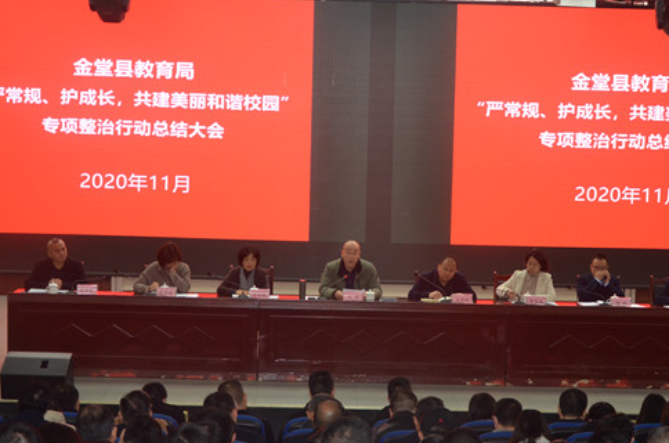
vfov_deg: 16.2
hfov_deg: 24.4
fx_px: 1550
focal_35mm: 84
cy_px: 217
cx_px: 364
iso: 800
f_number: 4.8
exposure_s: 1/60
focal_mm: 45
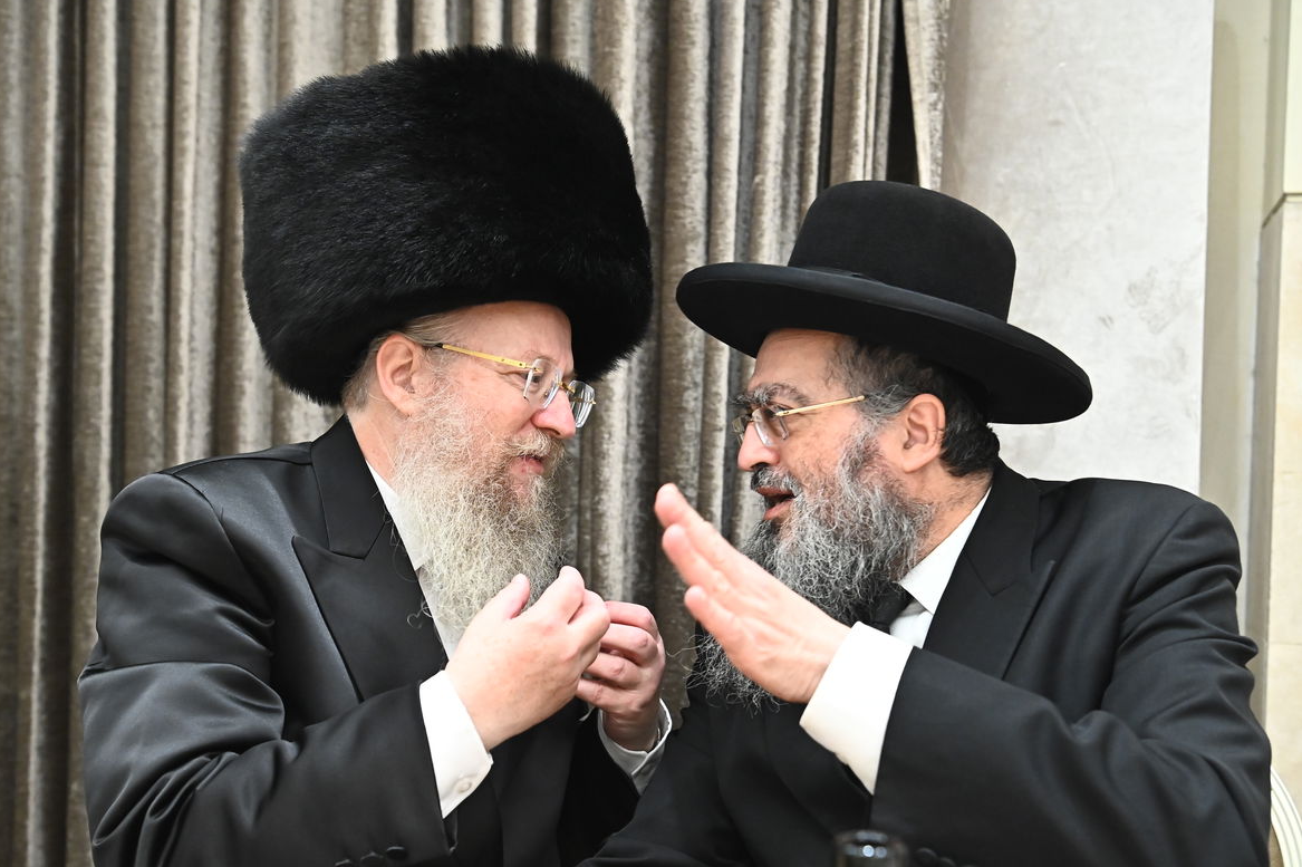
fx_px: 1518
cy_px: 495
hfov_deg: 46.4
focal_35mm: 42
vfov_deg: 31.8
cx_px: 650
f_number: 4
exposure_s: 1/160
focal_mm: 35
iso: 3200
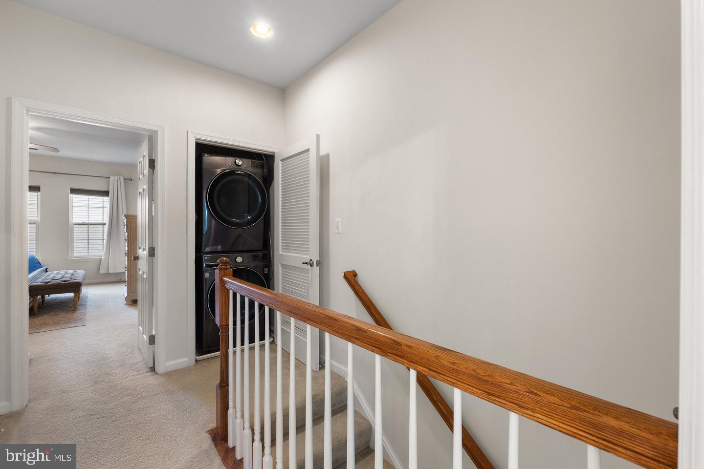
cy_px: 234
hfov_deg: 100.4
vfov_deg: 77.3
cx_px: 352
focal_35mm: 15
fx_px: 293
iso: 800
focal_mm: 10
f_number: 8
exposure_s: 1
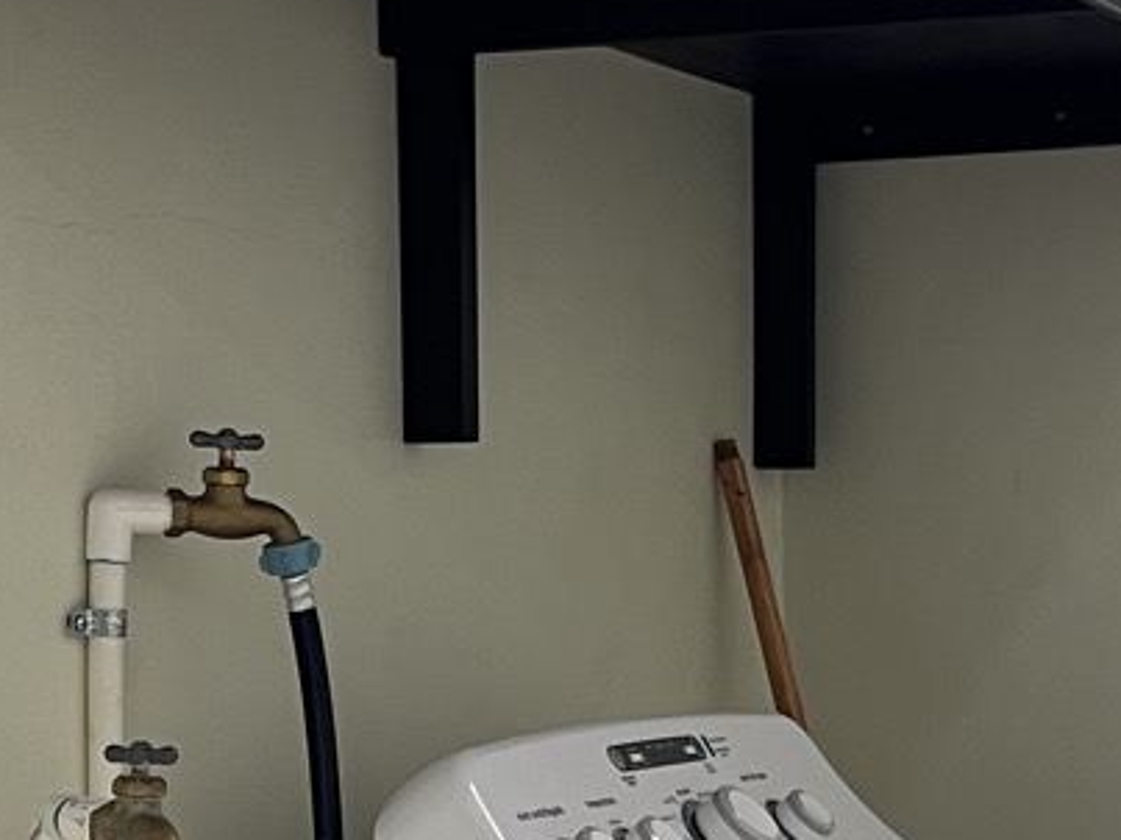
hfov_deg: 18.8
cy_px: 661
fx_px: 3367
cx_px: 846
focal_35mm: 104
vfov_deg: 14.2
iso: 100
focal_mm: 5.1
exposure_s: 1/60
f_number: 1.6
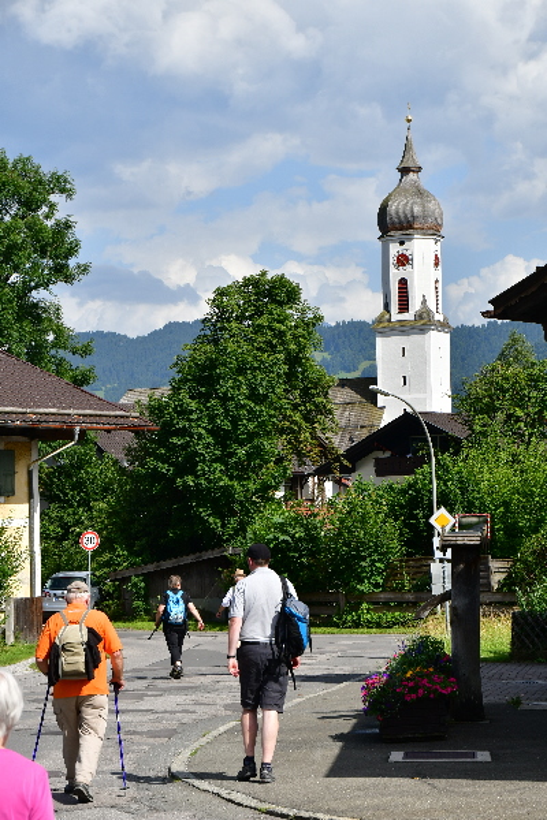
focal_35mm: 98
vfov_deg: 20.9
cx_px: 274
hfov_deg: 14.0
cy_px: 410
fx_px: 2222
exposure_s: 1/400
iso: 100
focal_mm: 65
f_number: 10
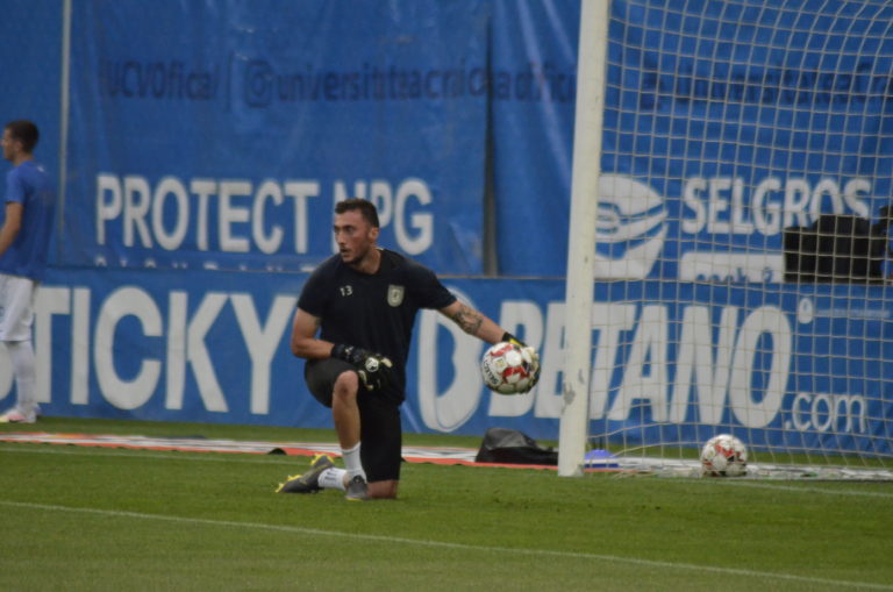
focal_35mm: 450
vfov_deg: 3.0
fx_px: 11142
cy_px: 296
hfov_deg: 4.6
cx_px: 446
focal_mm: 300
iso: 4000
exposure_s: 1/2500
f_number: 6.3
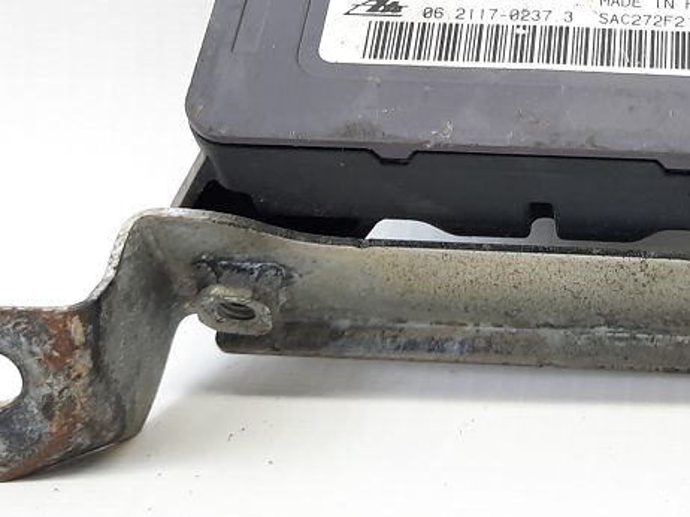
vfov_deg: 22.2
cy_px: 87
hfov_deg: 28.8
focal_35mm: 65
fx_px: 1295
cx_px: 609
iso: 100
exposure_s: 1/50
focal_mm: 4.6
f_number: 2
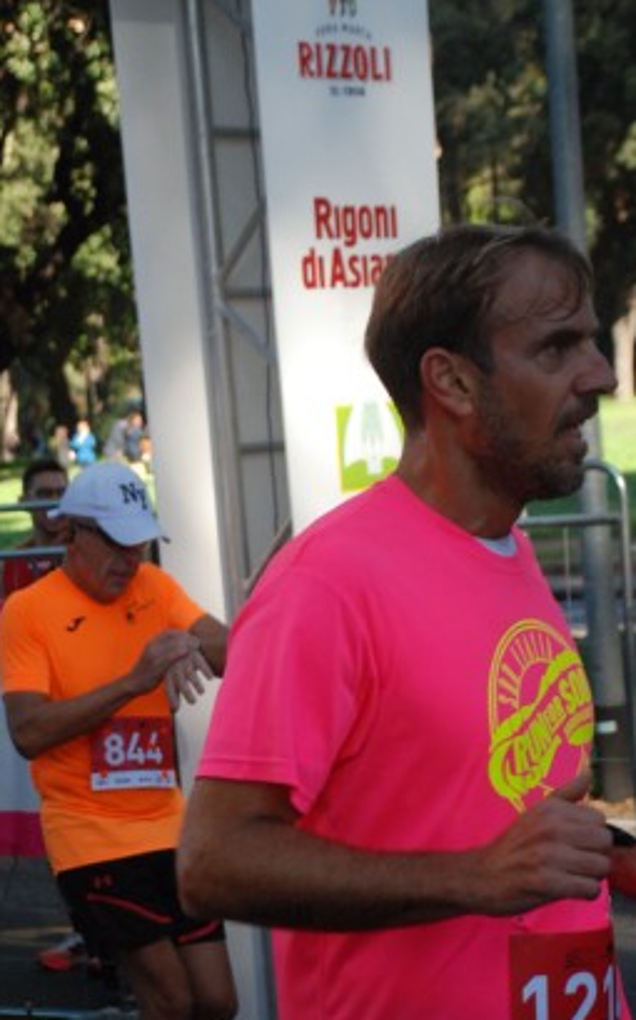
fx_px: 2750
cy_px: 666
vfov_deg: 20.9
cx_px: 171
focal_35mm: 99
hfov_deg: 13.2
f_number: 4.8
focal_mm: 44
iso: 1000
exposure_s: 1/800
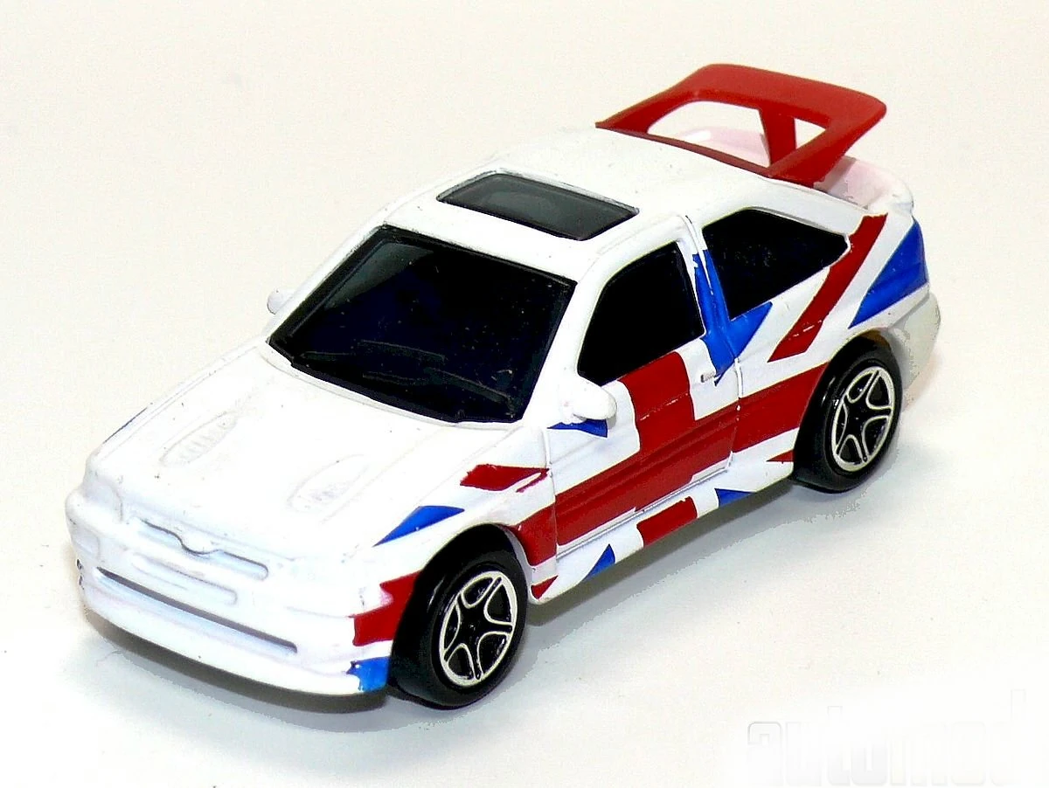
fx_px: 3548
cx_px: 524
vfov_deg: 12.7
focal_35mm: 117
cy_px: 394
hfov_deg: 16.8
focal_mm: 14.3
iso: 100
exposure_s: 1/40
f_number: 4
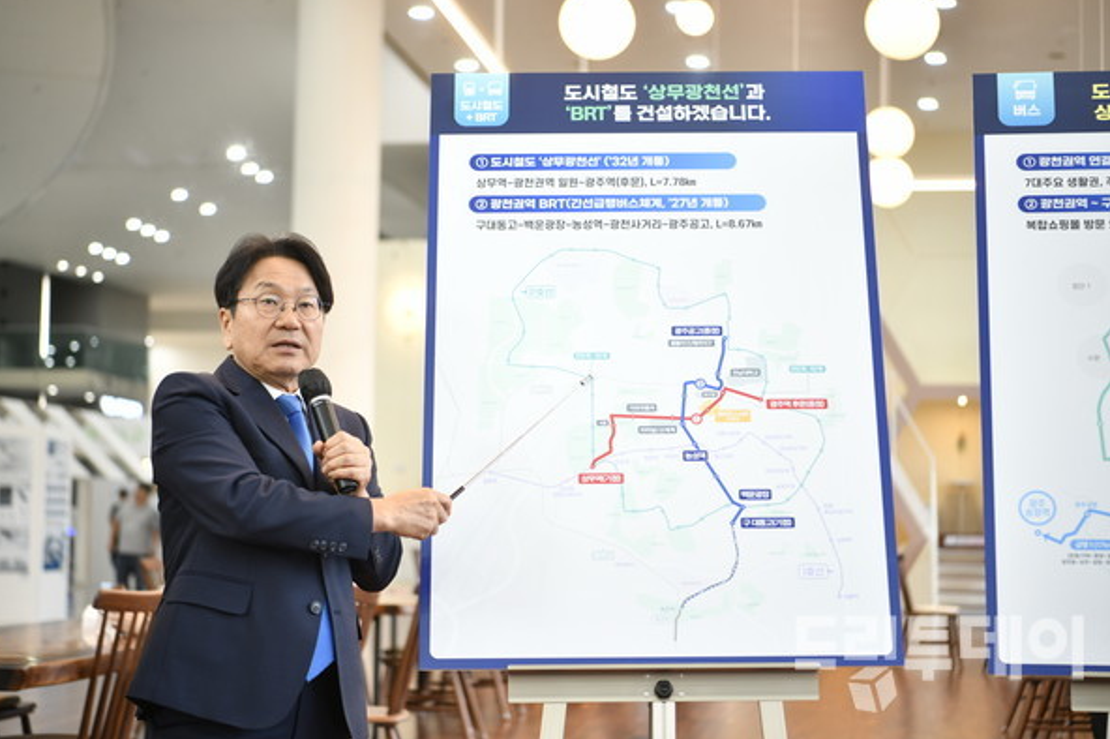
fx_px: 2188
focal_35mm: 71
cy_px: 366
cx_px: 549
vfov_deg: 19.2
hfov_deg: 28.5
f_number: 2.8
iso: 800
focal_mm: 70
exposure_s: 1/100
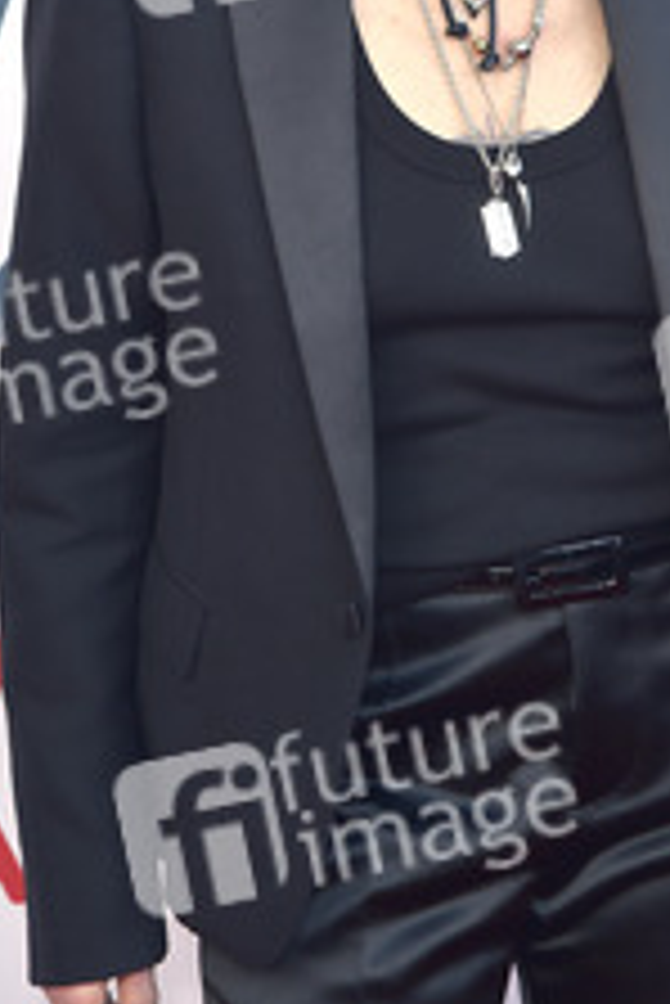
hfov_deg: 7.7
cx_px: 479
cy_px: 135
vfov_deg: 11.4
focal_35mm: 179
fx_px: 4989
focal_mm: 100
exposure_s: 1/250
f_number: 6.3
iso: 640
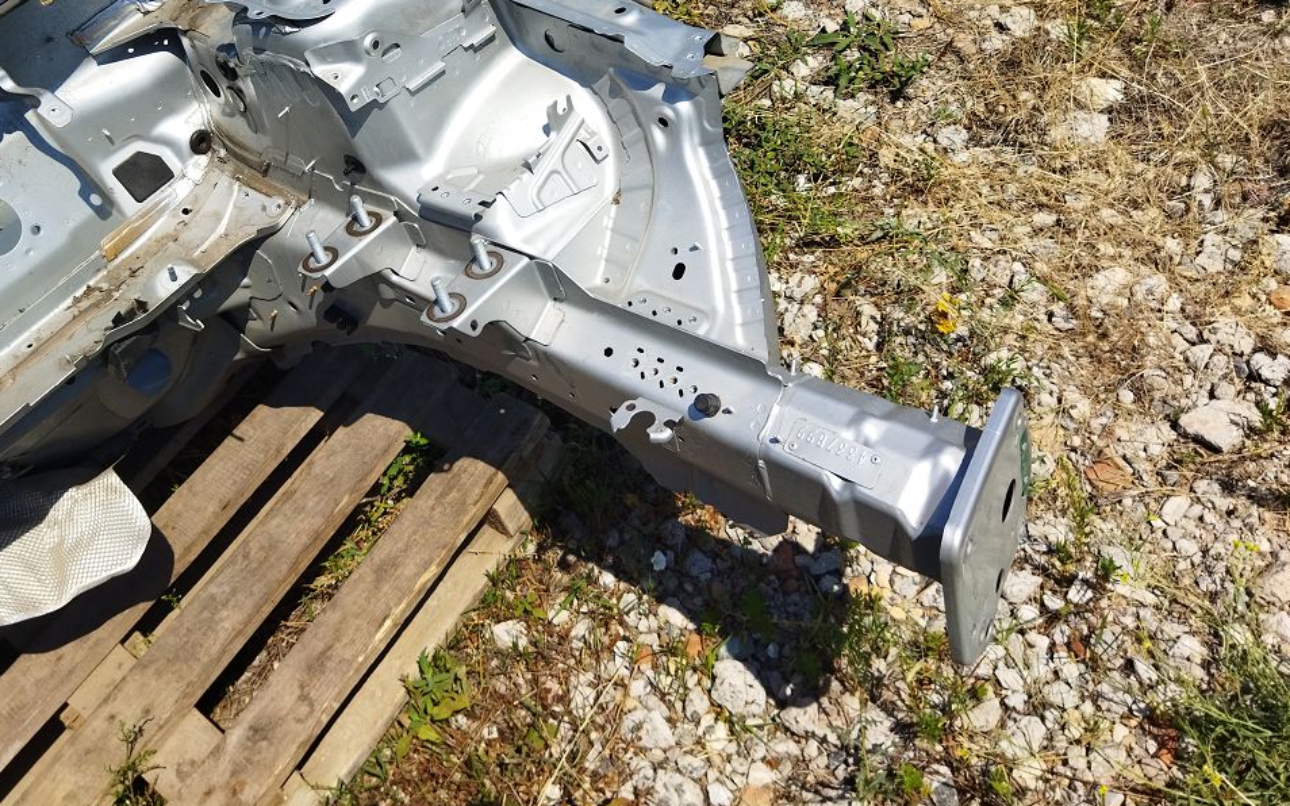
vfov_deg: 34.7
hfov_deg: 53.6
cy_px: 212
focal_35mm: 36
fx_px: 1265
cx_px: 512
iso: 102
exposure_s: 1/3956
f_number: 1.79
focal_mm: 4.71
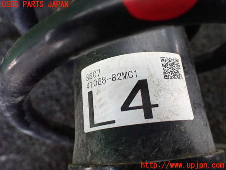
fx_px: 196
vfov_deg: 46.8
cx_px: 113
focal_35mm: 30
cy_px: 85
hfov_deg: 60.0
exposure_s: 1/80
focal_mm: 5.4
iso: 800
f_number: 2.3
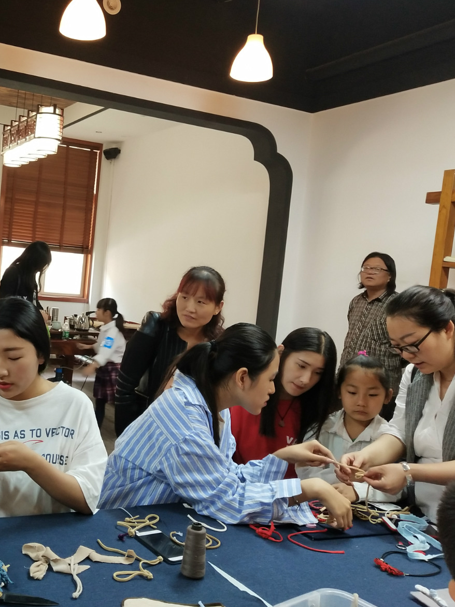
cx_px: 79
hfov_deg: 33.9
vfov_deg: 45.8
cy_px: 299
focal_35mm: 41
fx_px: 719
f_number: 1.8
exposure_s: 1/50
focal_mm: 3.95
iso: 305
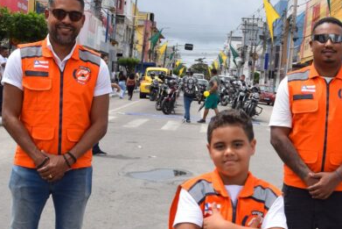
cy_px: 164
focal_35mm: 74
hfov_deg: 27.2
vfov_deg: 18.4
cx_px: 220
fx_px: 703
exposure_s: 1/400
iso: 200
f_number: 10
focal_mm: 26
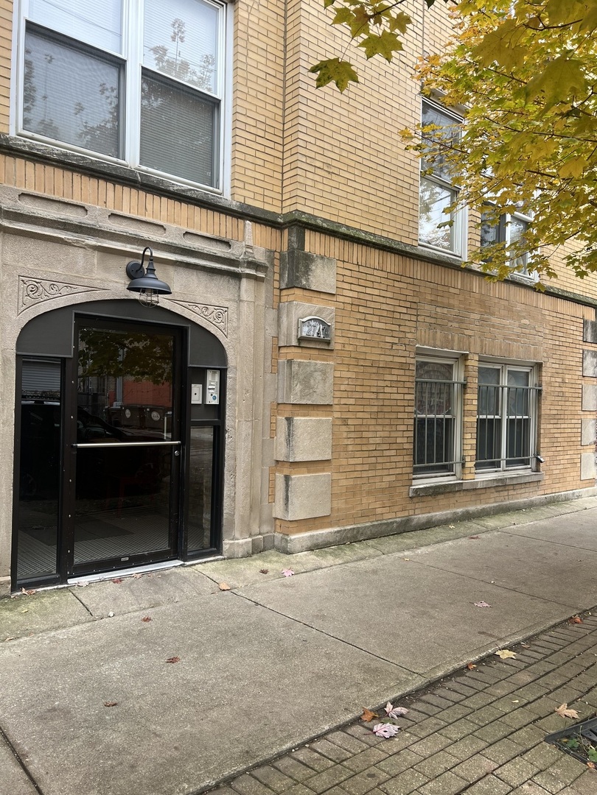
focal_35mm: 26
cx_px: 298
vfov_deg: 67.3
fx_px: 598
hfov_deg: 53.1
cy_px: 398
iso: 40
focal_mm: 5.7
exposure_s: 1/153
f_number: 1.5
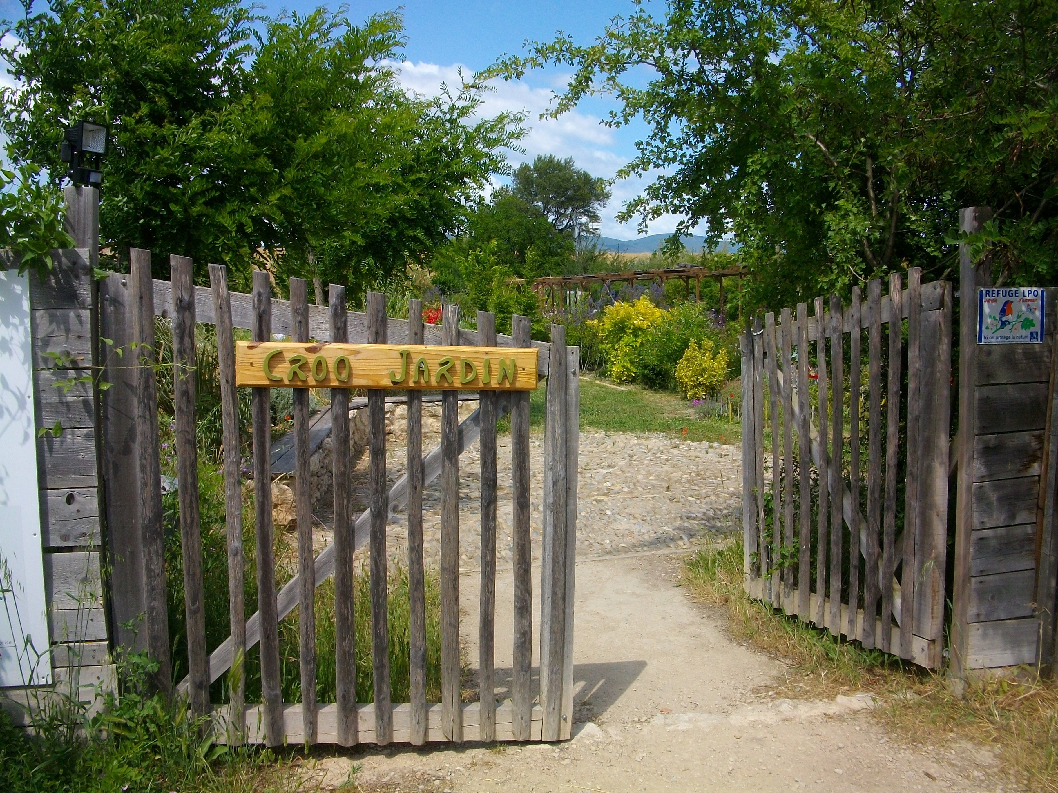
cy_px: 396
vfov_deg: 44.2
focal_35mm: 32
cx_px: 529
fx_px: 978
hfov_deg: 56.8
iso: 80
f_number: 5.5
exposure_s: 1/398
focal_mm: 5.7
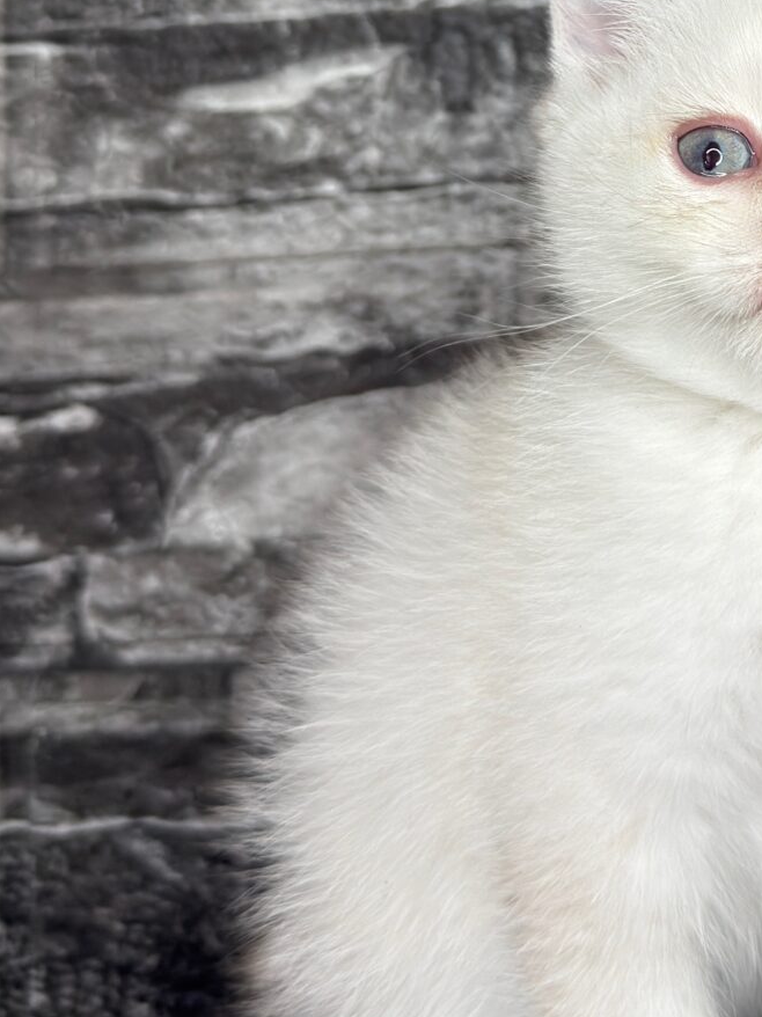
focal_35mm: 70
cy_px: 27
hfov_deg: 20.0
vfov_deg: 26.5
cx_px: 850
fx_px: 2056
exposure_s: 1/80
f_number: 1.78
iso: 100
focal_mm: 6.76
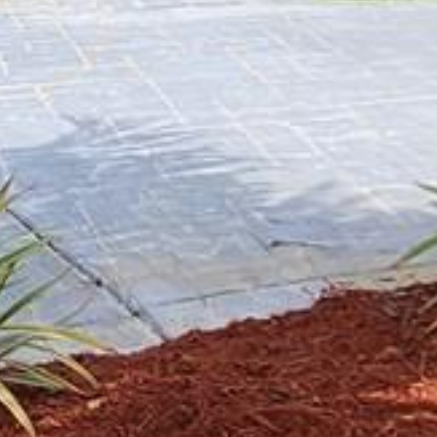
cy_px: -24
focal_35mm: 113
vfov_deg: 15.1
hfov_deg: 15.4
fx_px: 1614
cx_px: 182
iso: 50
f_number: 2.2
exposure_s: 1/1967
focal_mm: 2.2
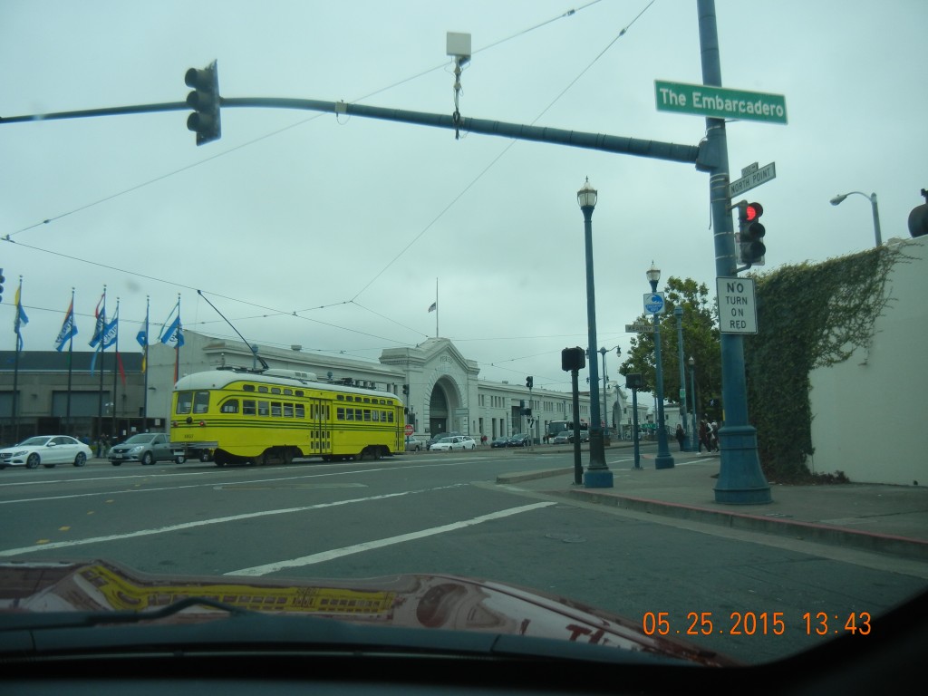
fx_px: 804
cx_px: 464
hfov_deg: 60.0
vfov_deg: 46.8
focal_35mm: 30
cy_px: 348
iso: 160
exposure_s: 1/369
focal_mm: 5.4
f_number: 7
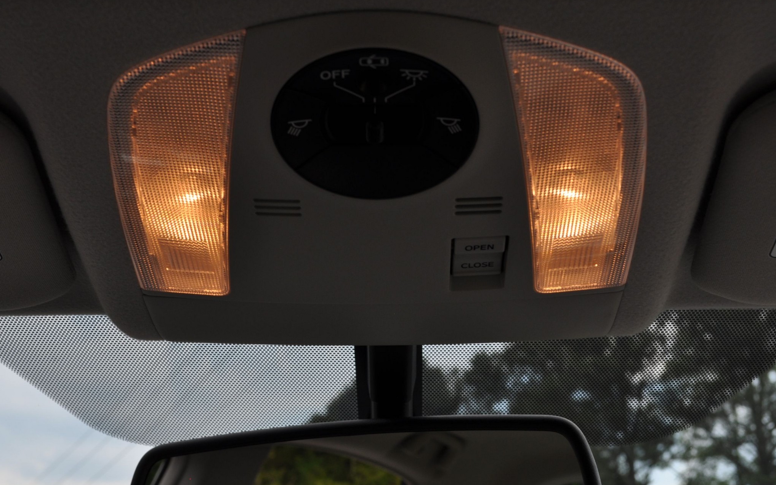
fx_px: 1269
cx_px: 384
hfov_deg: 34.0
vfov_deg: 21.6
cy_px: 272
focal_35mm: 60
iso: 200
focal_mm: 32
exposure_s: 1/100
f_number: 9
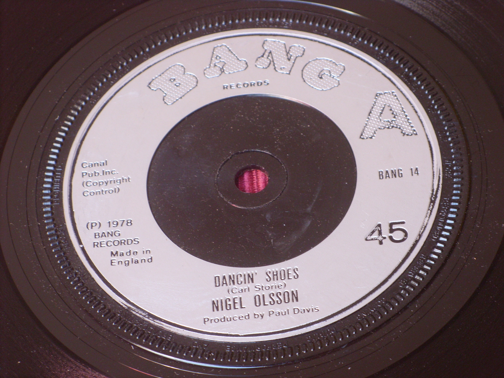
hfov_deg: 10.4
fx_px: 2766
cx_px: 252
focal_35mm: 190
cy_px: 189
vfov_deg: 7.8
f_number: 4.6
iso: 200
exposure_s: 1/15
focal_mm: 31.5
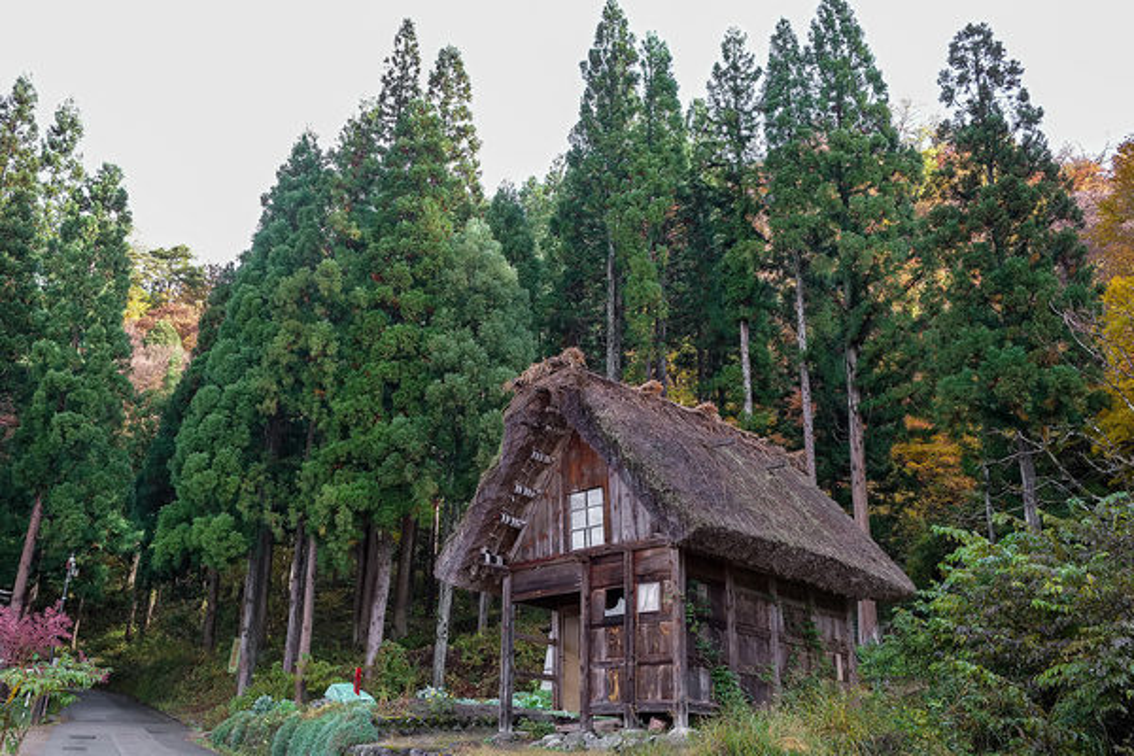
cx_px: 567
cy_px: 378
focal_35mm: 35
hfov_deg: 54.4
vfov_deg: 37.9
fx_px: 1102
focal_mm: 23
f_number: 5.6
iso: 400
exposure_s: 1/120
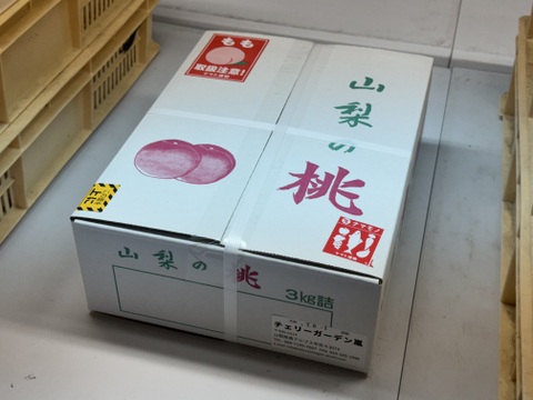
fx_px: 739
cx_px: 266
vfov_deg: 30.3
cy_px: 200
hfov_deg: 39.7
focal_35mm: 48
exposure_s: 1/164
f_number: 1.78
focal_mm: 6.76
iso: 50
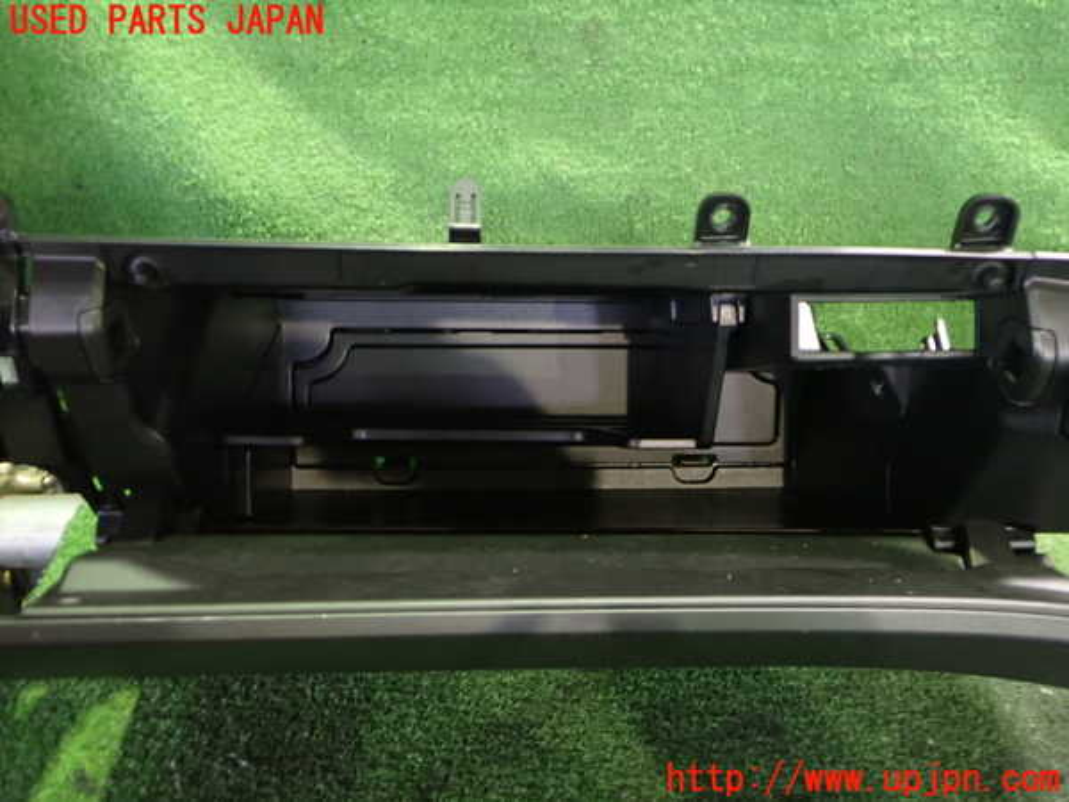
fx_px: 926
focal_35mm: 30
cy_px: 401
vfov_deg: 46.8
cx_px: 534
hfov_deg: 60.0
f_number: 2.3
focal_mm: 5.4
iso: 800
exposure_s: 1/10
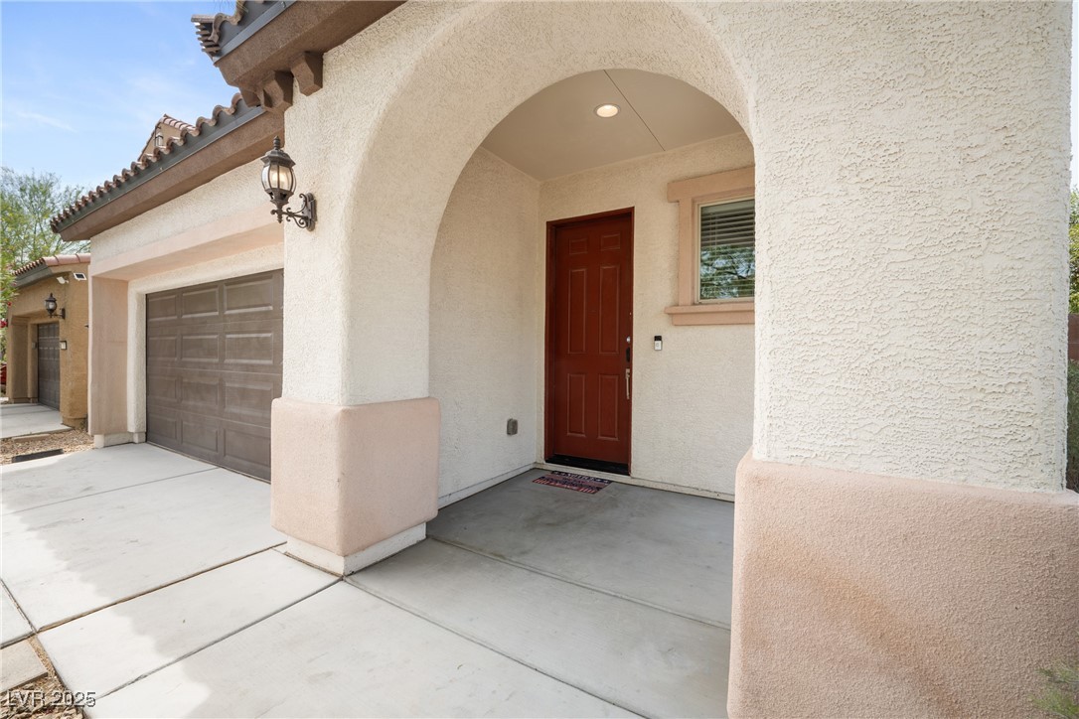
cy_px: 360
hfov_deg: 104.3
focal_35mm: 14
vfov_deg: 81.2
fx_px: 420
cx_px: 540
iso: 100
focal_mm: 14
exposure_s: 1/60
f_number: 9
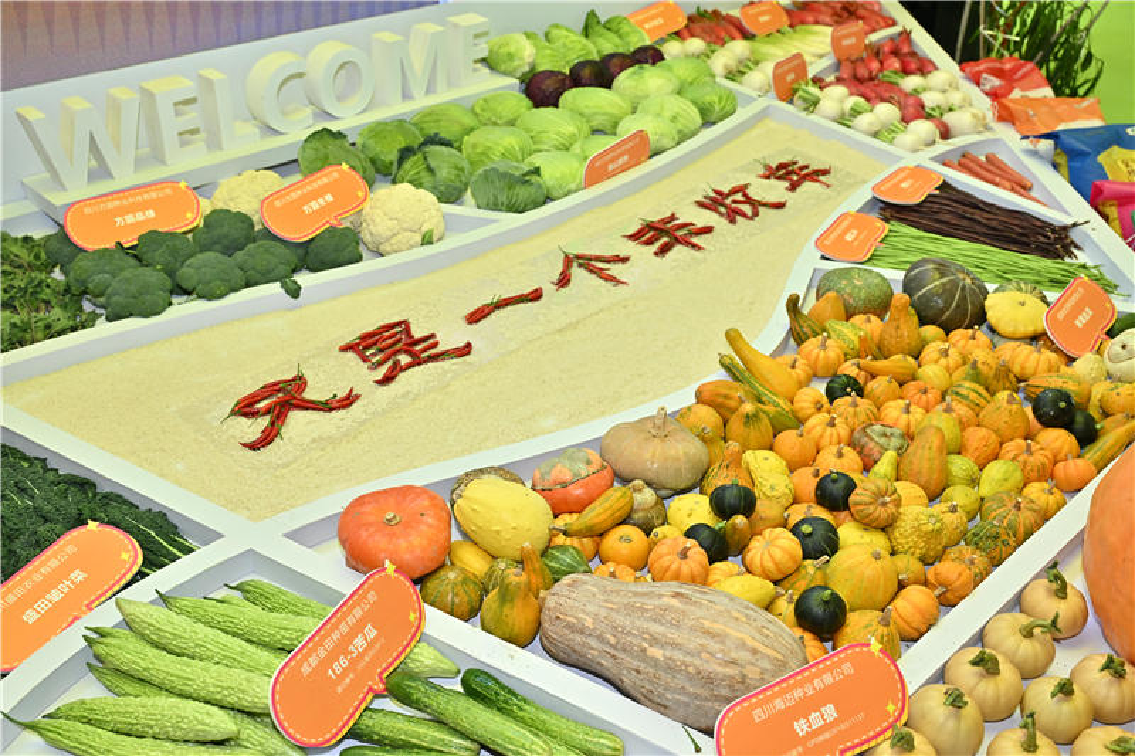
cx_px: 568
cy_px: 378
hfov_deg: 55.1
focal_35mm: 34
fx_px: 1087
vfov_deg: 38.3
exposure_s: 1/125
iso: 800
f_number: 4.5
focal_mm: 34.5
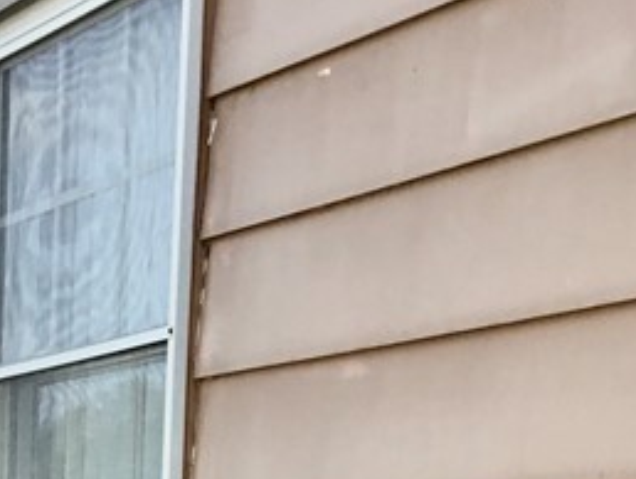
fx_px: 2262
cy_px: 859
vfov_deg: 11.2
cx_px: -44
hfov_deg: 15.6
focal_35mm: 123
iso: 25
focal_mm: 3.3
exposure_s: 1/455
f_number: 2.4
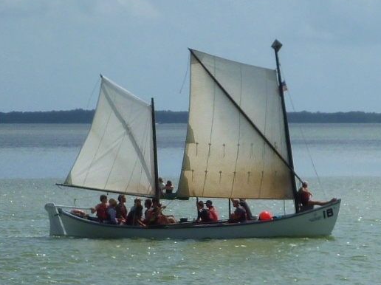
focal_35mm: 402
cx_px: 198
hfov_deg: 4.9
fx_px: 4420
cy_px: 159
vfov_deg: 3.7
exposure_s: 1/800
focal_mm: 22.8
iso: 100
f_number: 5.9
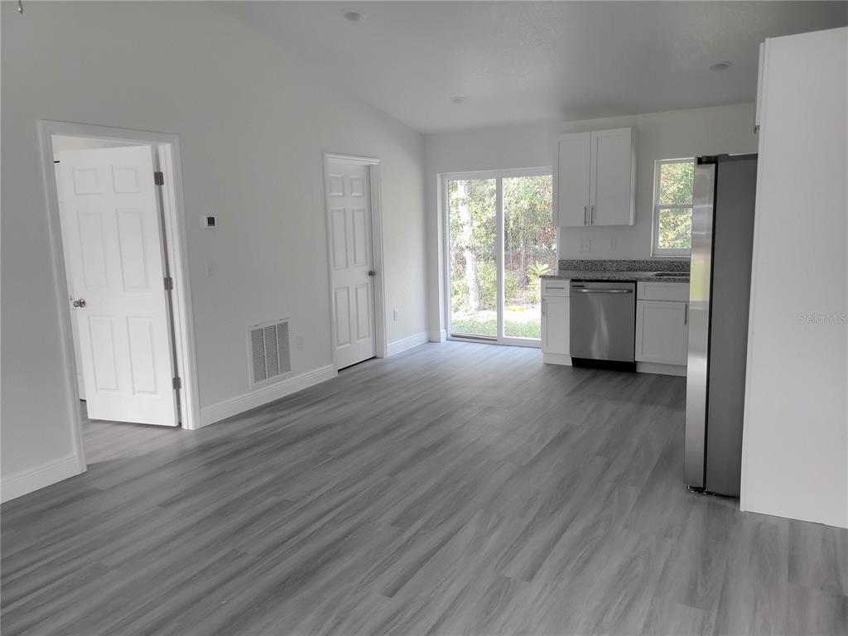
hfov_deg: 67.3
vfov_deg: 53.1
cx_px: 424
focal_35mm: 26
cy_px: 318
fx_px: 637
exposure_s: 1/120
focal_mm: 5.4
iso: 125
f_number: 1.8
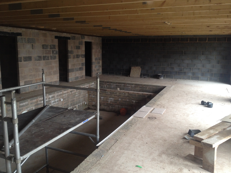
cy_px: 86
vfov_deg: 40.7
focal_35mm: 35
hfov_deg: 52.6
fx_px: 234
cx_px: 116
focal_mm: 4.28
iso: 80
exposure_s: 1/20
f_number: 2.4
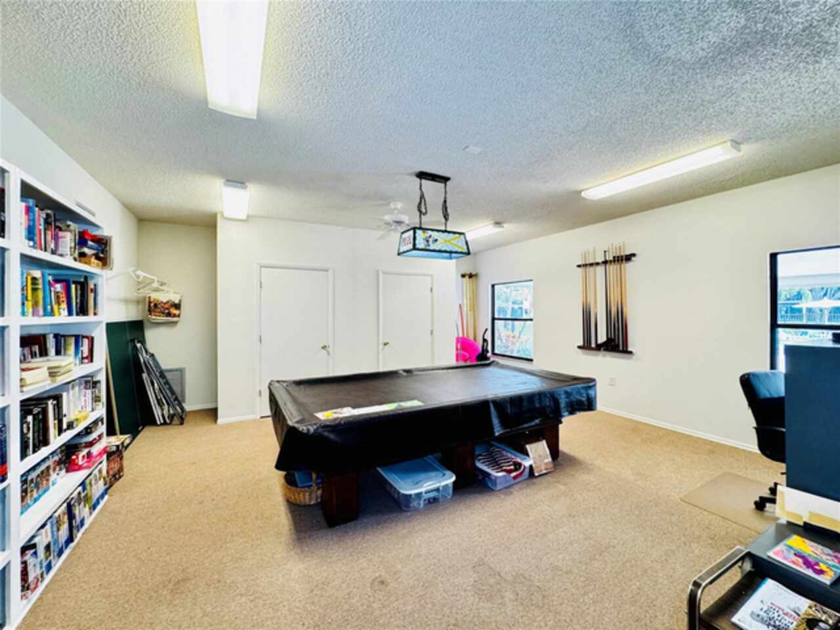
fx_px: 340
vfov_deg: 85.7
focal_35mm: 14
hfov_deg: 102.1
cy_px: 315
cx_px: 420
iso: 200
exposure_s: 1/60
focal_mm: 2.22
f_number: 2.2
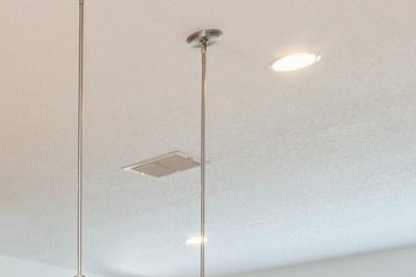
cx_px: -191
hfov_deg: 23.6
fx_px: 809
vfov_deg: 16.9
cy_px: 459
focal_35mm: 70
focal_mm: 11.5
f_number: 9
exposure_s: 1/20
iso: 400
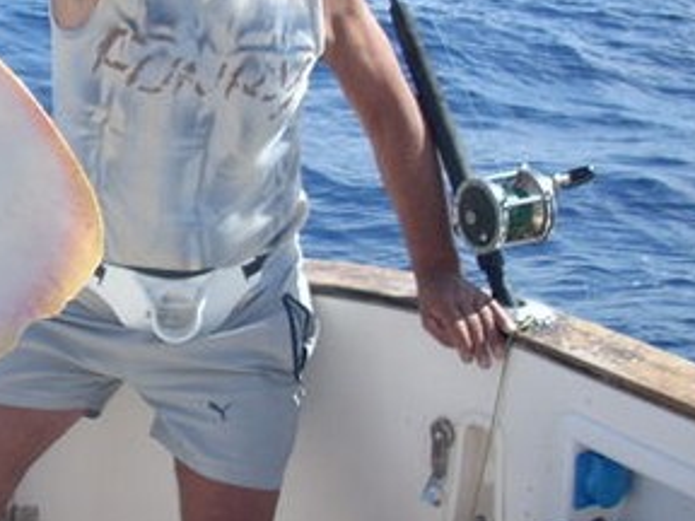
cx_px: 39
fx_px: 1626
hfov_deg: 23.3
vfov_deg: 18.2
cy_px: 212
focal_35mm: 81
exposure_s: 1/162
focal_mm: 6.2
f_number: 5.6
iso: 64
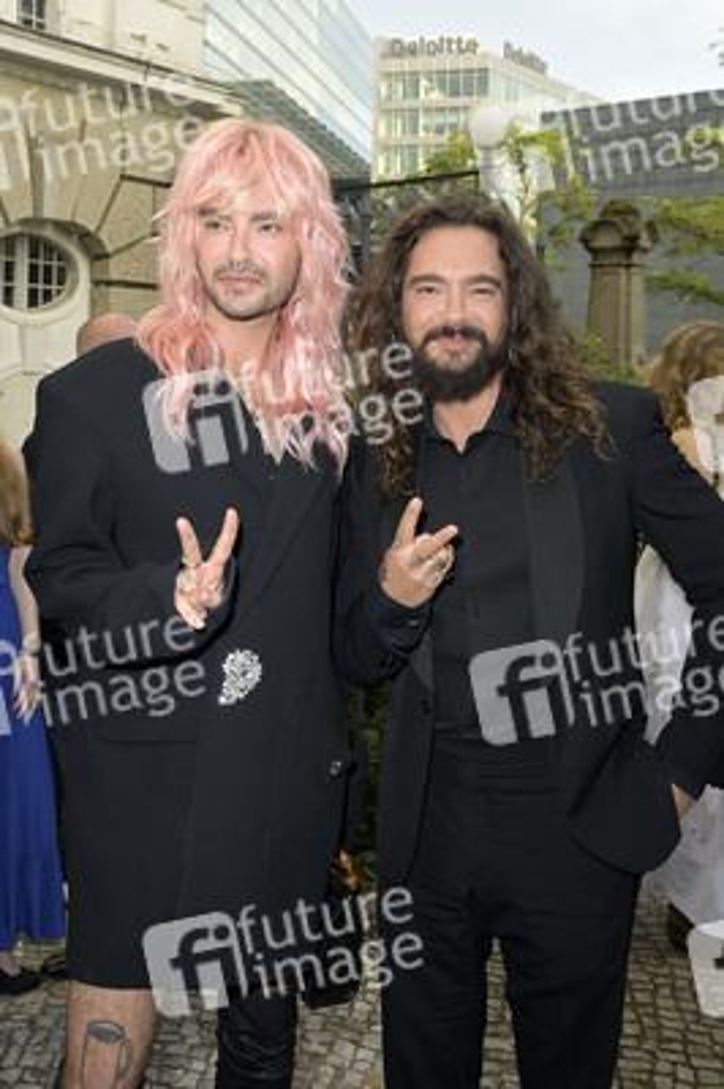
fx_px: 967
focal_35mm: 32
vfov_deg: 58.8
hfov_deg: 41.0
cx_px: 362
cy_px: 544
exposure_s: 1/250
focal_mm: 32
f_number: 7.1
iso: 640
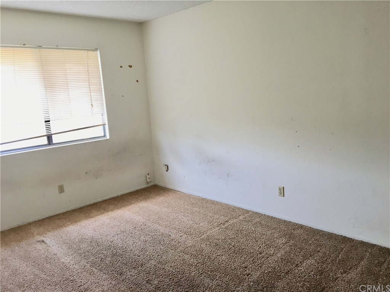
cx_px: 195
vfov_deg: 48.2
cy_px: 146
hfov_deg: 61.7
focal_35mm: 29
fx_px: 327
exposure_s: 1/33
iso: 32
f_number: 2.2
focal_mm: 4.15
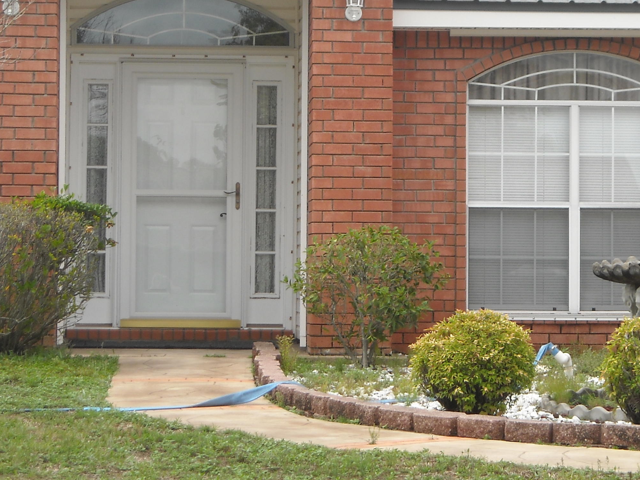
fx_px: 2921
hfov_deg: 12.5
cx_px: 377
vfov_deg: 9.4
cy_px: 130
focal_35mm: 158
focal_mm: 17.1
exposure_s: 1/250
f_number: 4.7
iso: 77
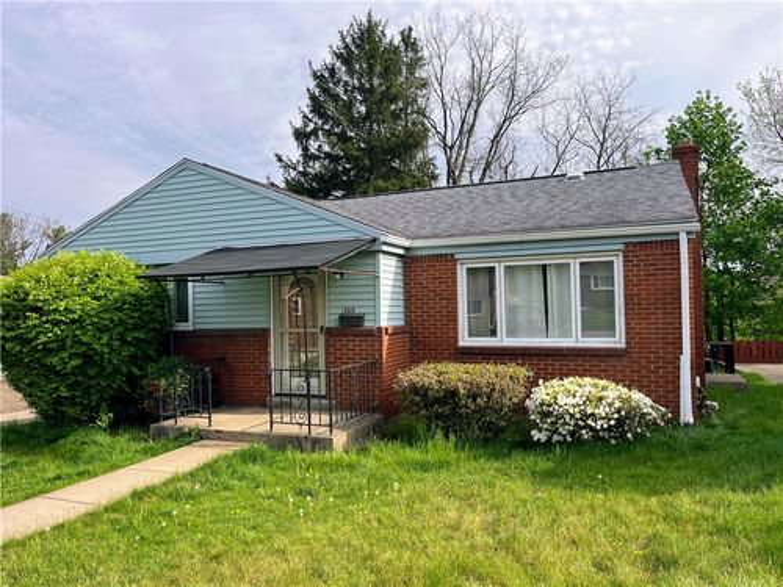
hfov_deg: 67.3
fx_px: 588
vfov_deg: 53.1
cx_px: 392
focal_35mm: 26
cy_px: 294
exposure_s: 1/2137
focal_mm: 5.1
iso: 50
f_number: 1.6
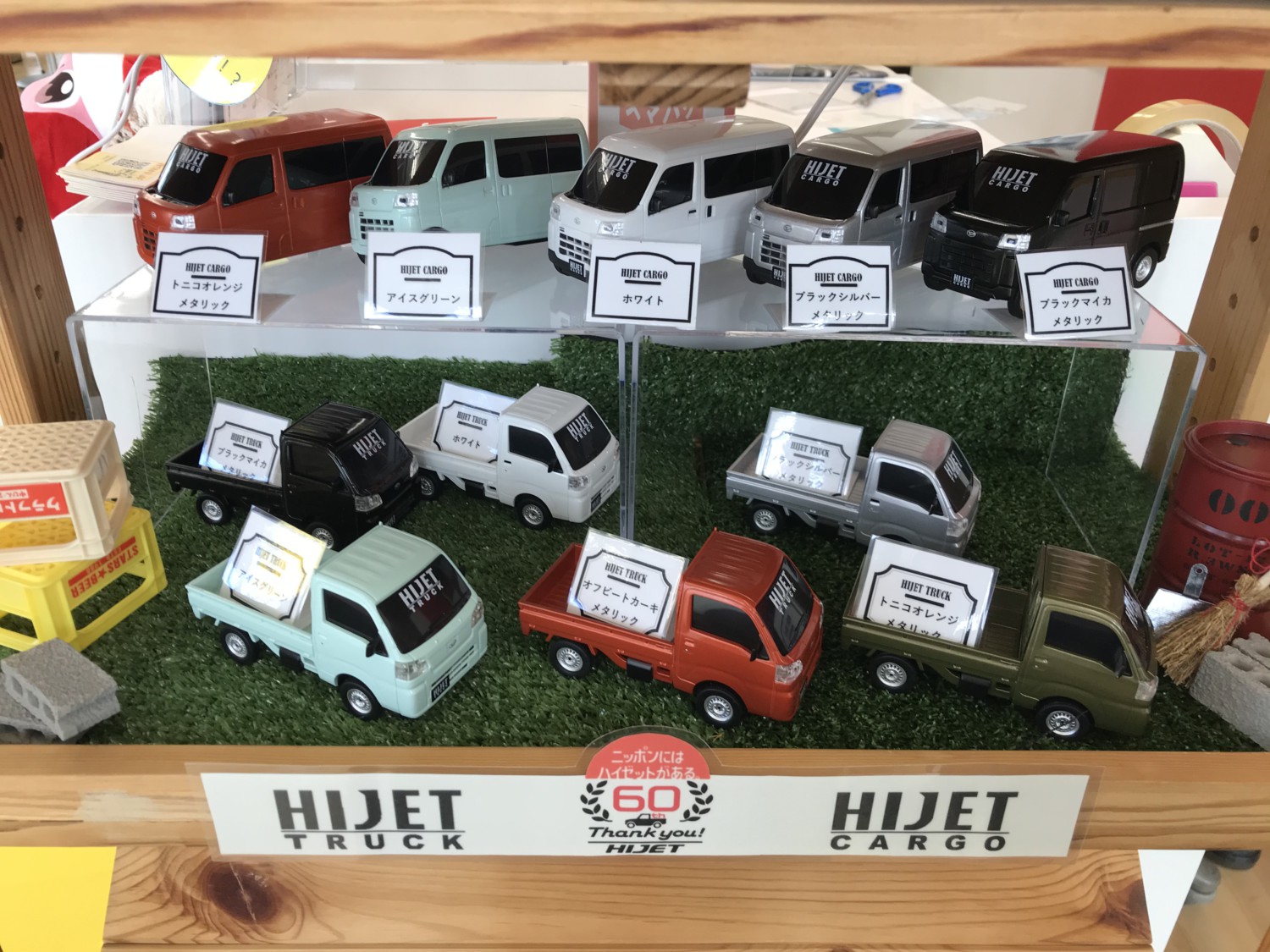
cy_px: 476
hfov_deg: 63.4
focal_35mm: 28
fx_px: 1027
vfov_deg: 49.7
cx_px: 635
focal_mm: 3.99
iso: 32
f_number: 1.8
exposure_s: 1/100
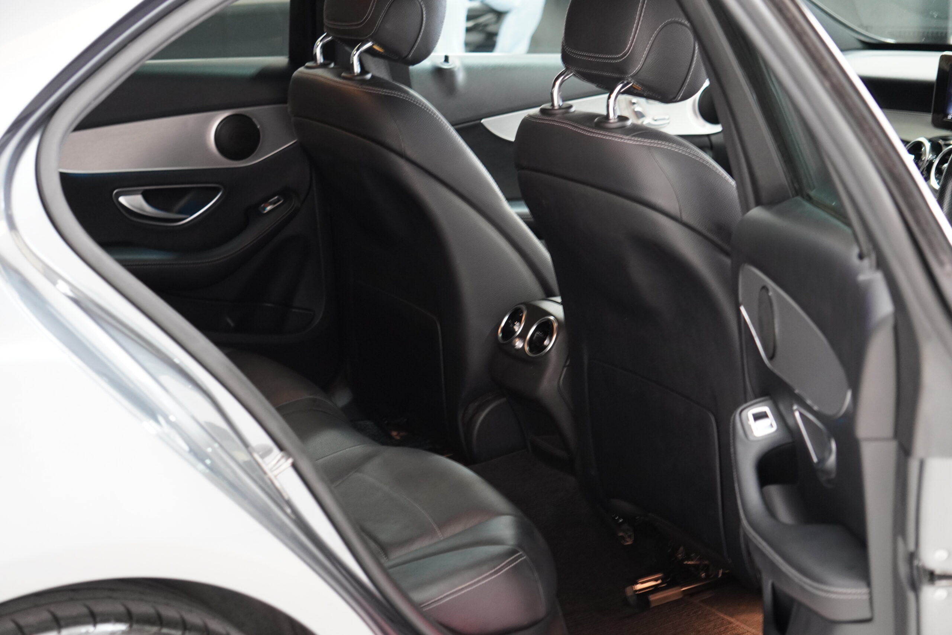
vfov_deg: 16.6
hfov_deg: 24.6
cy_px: 318
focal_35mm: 82
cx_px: 476
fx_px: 2182
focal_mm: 55
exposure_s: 1/8
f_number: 4.5
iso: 1250
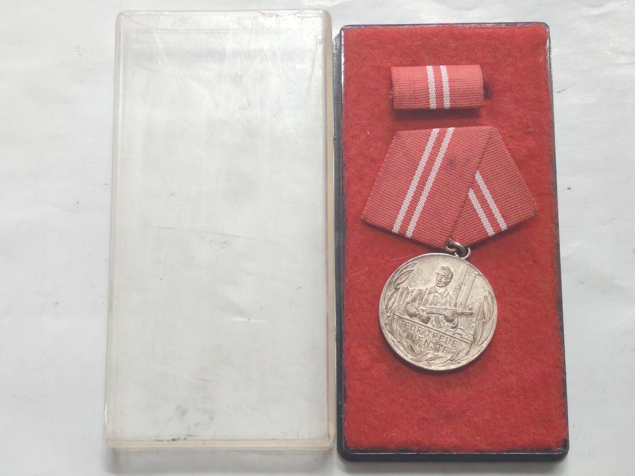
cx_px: 318
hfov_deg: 28.6
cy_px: 238
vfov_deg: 21.6
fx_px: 1247
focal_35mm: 68
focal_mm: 5.52
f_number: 1.95
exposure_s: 1/33
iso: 800
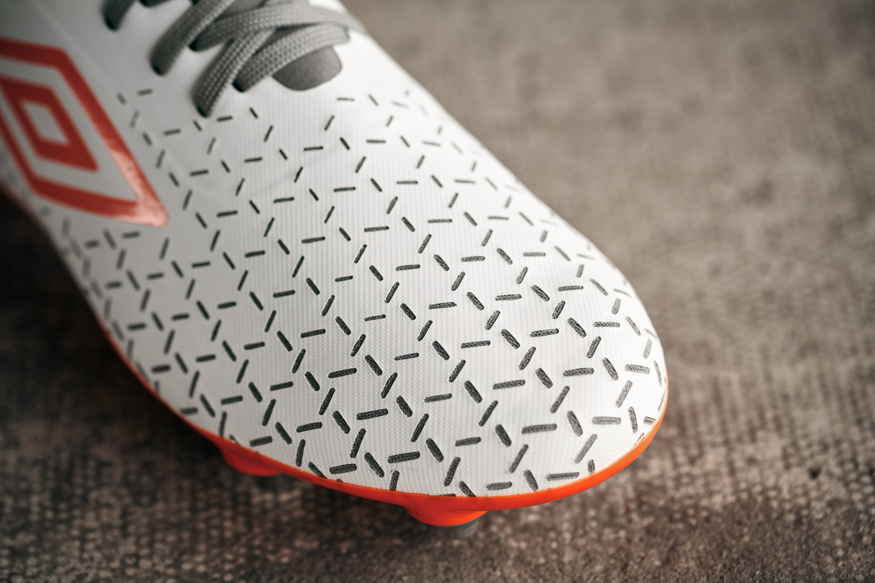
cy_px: 292
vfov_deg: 13.0
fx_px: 2552
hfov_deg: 19.5
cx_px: 438
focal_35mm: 105
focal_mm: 105
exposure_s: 1/500
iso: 400
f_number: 5
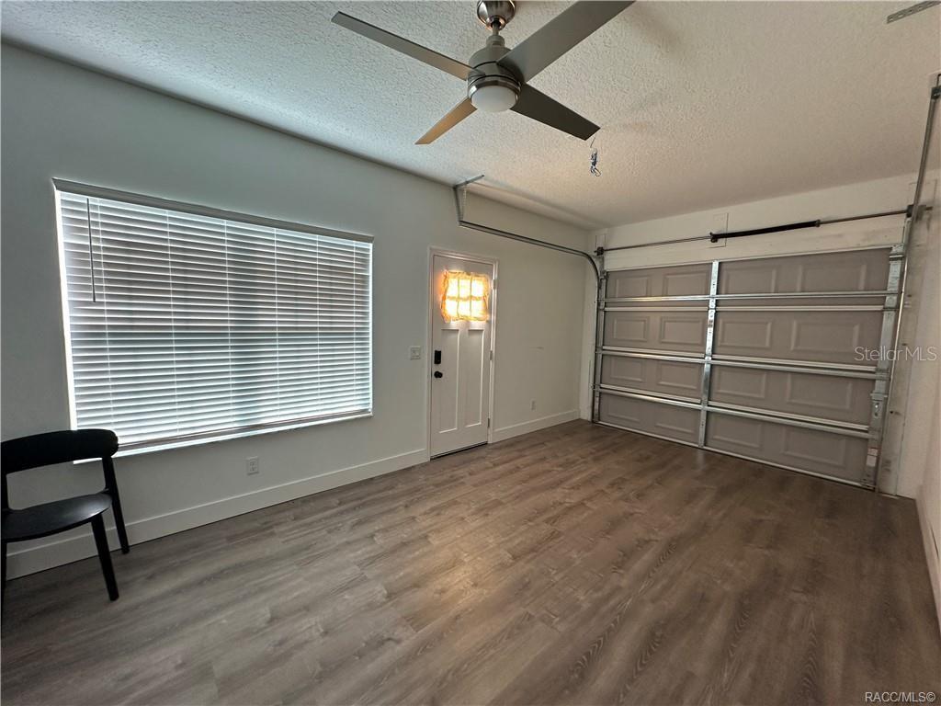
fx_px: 381
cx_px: 470
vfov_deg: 85.7
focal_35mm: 14
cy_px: 353
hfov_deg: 102.1
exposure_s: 1/99
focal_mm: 2.22
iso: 125
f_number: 2.2
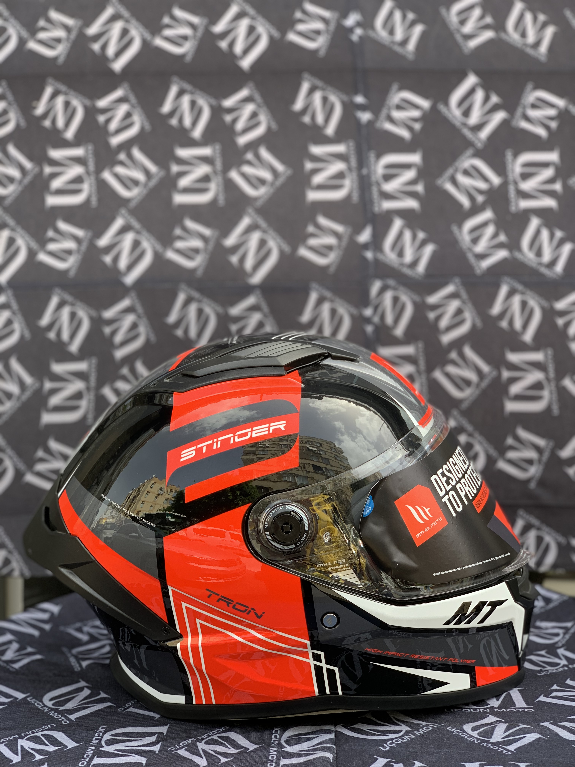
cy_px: 384
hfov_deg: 28.0
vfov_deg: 36.8
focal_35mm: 52
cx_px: 288
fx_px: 1152
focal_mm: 6
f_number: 2.4
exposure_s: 1/122
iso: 20
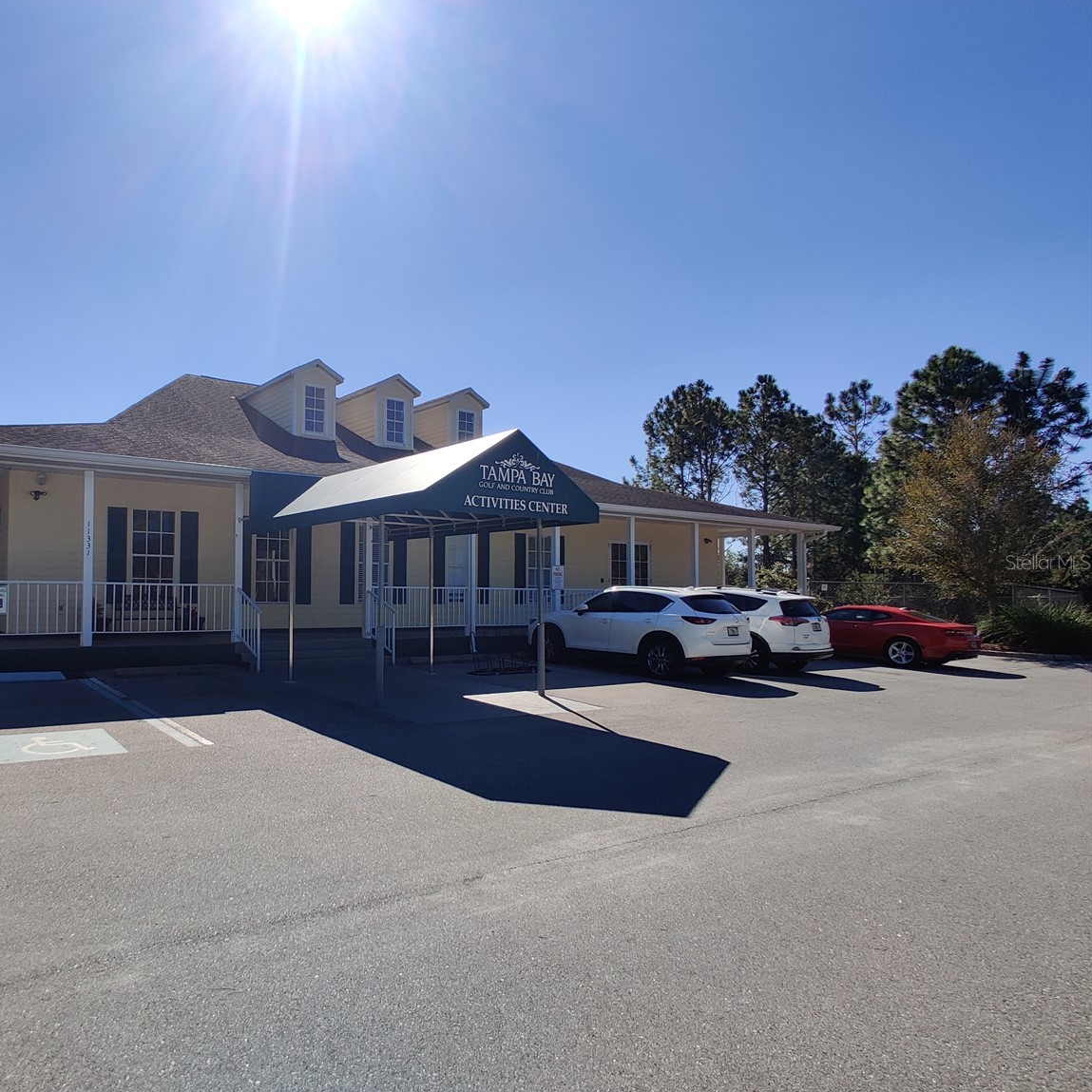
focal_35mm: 16
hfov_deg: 83.4
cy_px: 562
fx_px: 571
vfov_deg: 87.4
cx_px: 335
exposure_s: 1/2134
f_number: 2.2
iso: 125
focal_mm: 2.25
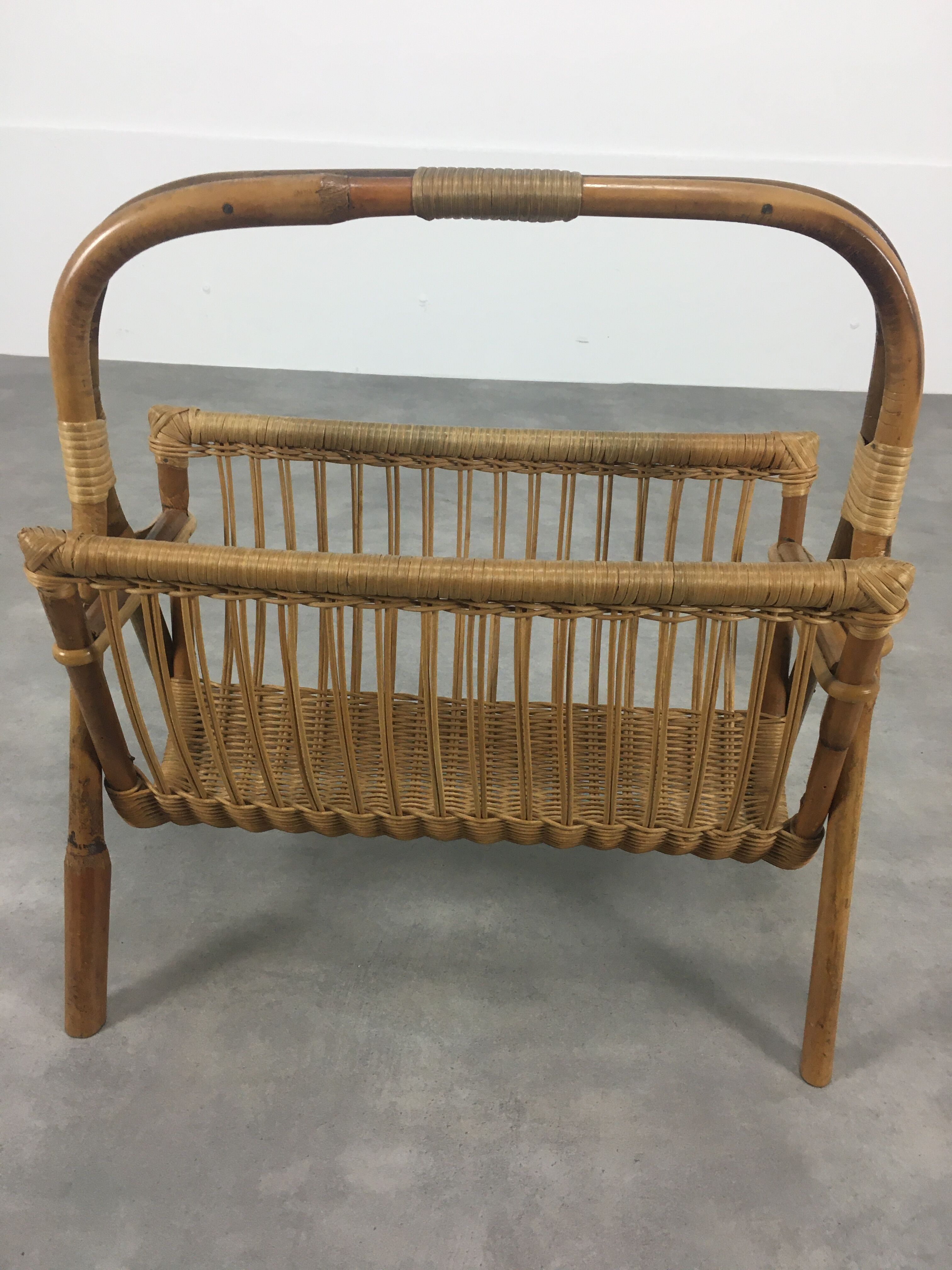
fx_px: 1063
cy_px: 635
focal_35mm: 29
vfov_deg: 61.7
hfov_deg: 48.2
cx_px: 476
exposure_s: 1/33
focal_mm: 4.15
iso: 40
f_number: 2.2
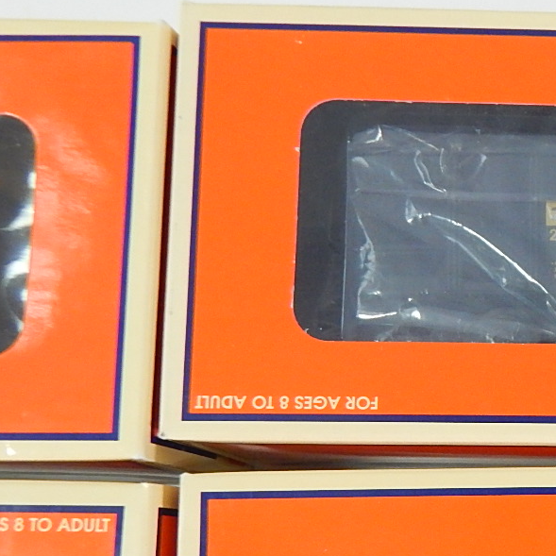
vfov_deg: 27.8
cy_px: 471
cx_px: 716
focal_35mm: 60
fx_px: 1090
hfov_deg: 24.9
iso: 320
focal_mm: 4.5
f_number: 3.1
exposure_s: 1/30
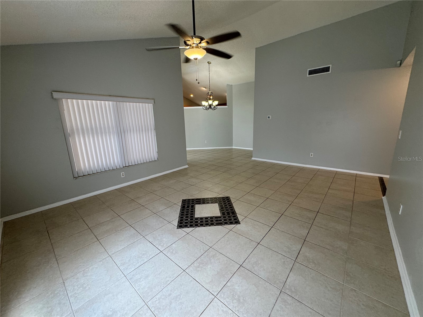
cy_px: 158
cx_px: 212
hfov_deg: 102.1
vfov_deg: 85.7
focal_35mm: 14
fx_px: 171
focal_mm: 2.22
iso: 160
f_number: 2.2
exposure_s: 1/120
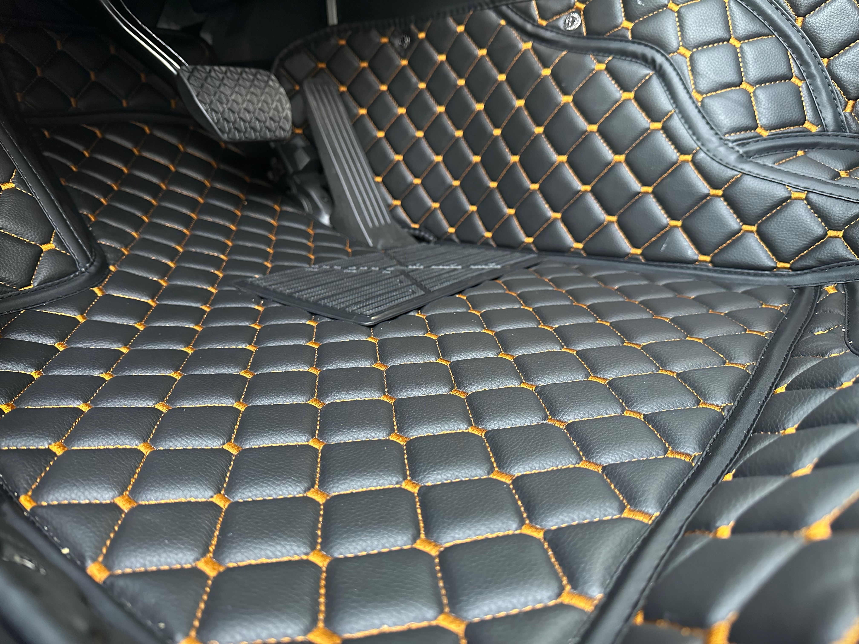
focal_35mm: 24
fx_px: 596
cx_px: 430
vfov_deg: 56.8
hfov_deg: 71.6
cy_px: 322
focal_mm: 6.86
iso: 800
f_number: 1.78
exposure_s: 1/60
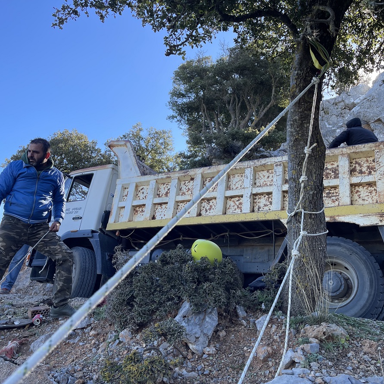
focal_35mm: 30
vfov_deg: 54.0
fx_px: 377
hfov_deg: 54.0
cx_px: 199
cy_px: 195
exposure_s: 1/656
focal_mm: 5.1
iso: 32
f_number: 1.6
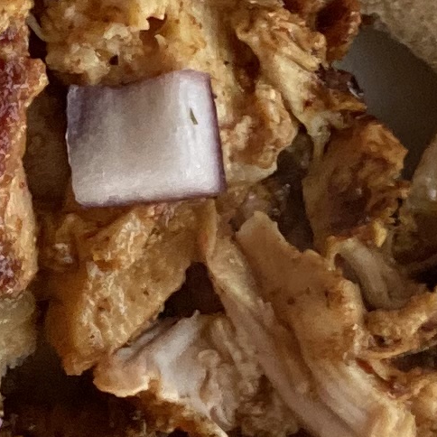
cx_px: -246
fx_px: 5470
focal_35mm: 383
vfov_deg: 4.6
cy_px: 157
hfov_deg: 4.5
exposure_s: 1/120
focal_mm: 6
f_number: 2
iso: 125
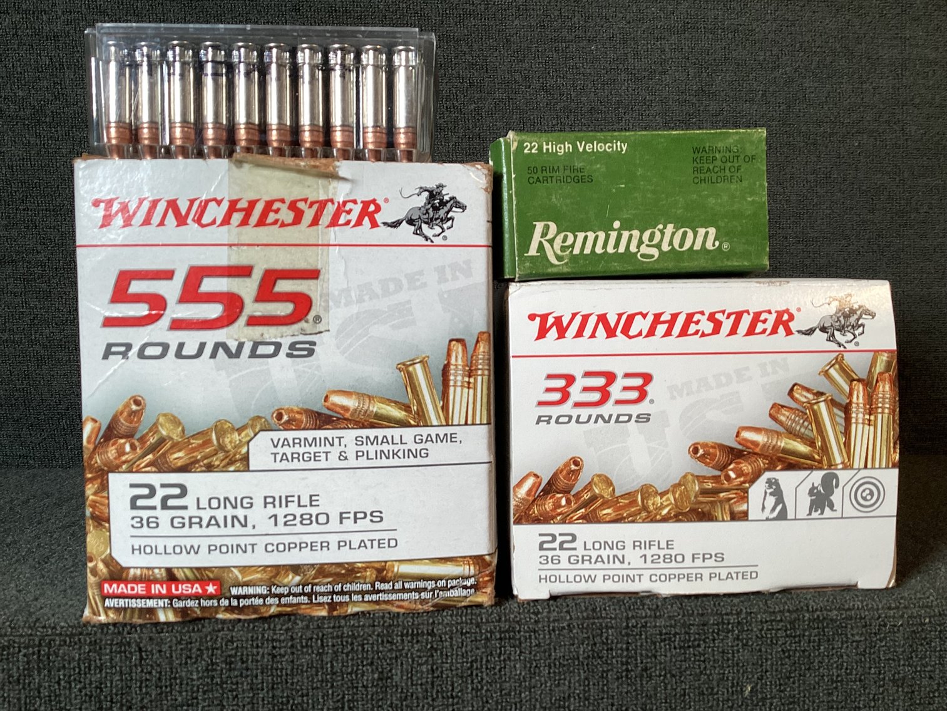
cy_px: 356
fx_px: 848
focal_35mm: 31
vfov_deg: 45.4
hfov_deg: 58.3
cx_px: 474
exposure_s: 1/100
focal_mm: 3.3
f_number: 2.4
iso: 80
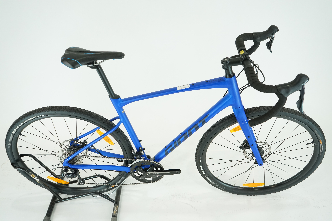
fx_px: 295
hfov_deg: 58.7
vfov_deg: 41.1
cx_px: 166
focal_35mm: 32
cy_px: 110
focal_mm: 32
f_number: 5.6
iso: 1600
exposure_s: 1/200
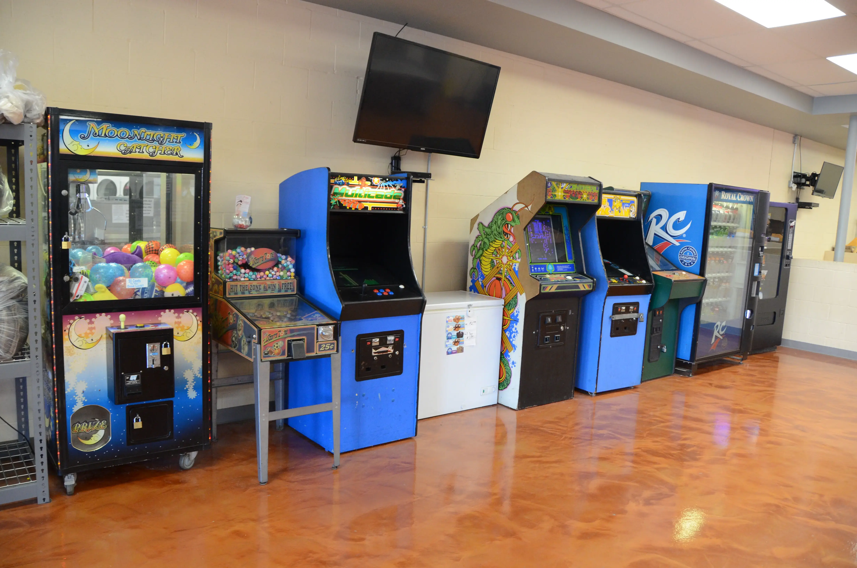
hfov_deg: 67.5
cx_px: 428
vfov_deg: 47.7
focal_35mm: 27
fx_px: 641
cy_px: 284
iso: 1250
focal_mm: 18
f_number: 4.5
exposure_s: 1/80
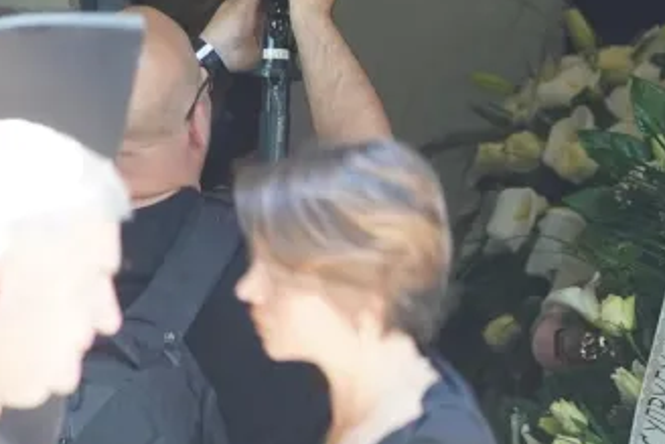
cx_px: 699
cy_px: 275
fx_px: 12843
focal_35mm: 695
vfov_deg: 2.0
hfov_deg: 3.0
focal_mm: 200
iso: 2000
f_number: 3.2
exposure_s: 1/500
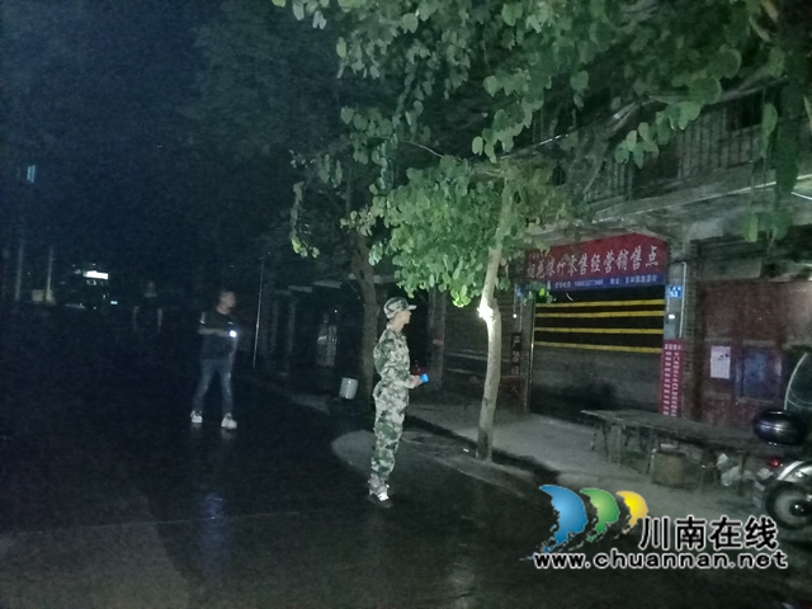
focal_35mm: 26
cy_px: 304
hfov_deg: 67.3
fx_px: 610
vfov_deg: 53.1
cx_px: 406
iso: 16775
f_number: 1.8
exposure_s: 1/14.3
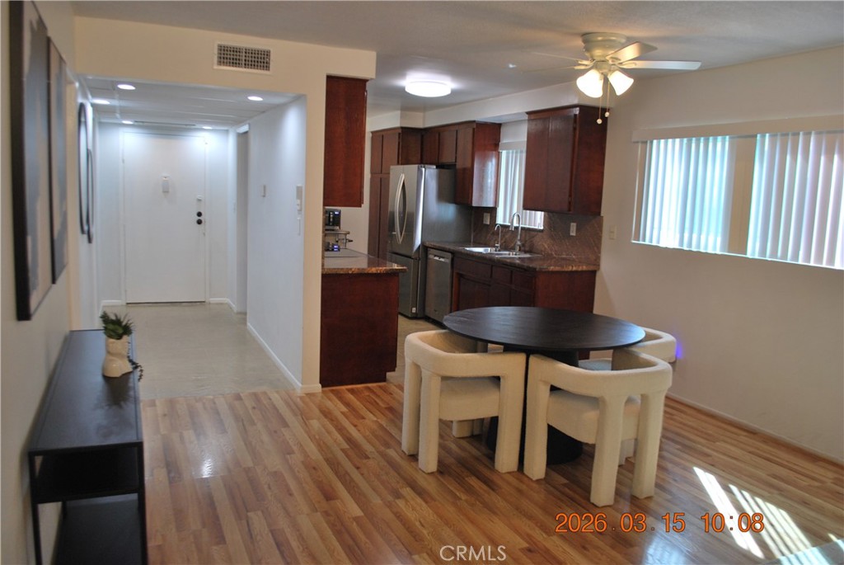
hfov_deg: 67.3
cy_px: 282
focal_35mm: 27
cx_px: 422
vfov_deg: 48.0
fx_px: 634
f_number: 4
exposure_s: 1/60
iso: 200
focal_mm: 18
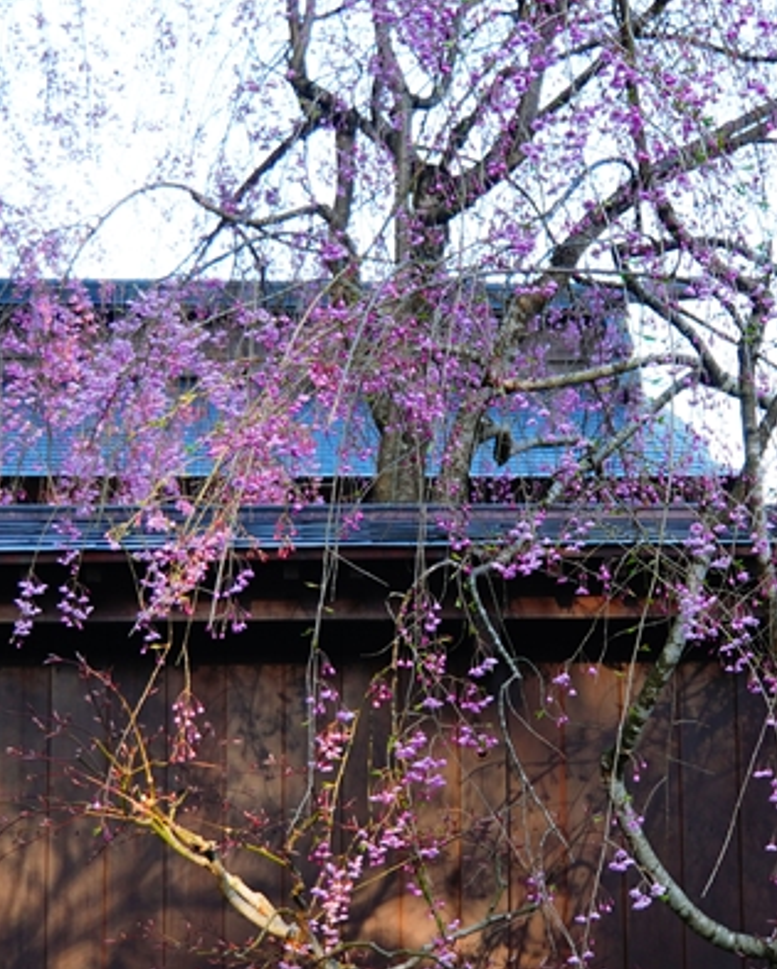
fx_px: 3017
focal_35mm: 105
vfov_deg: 18.3
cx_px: 412
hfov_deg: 14.7
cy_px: 487
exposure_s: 1/60
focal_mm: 36.7
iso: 125
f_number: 4.5
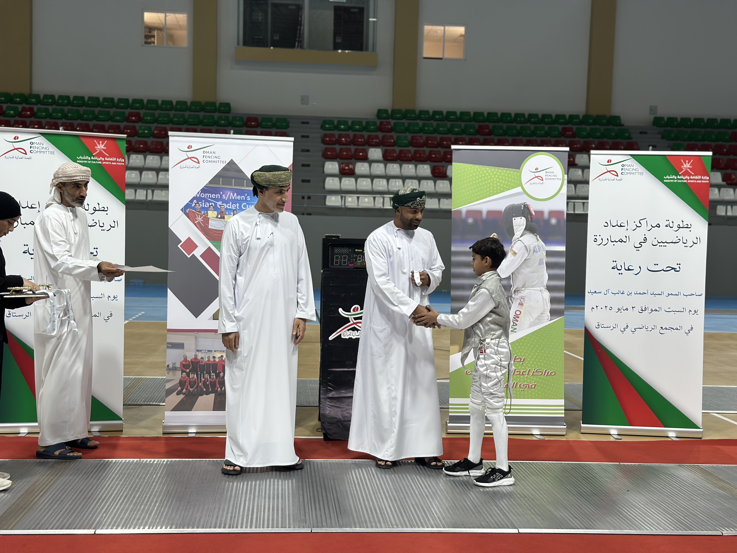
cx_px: 368
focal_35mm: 48
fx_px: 1022
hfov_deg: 39.7
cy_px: 276
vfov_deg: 30.3
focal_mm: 6.86
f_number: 1.78
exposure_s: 1/165
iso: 64
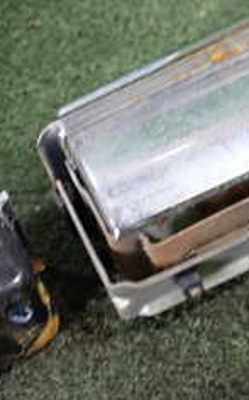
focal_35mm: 81
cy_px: 259
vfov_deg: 25.4
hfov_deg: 16.1
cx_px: 117
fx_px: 882
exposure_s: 1/30
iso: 250
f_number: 2.3
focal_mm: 5.4
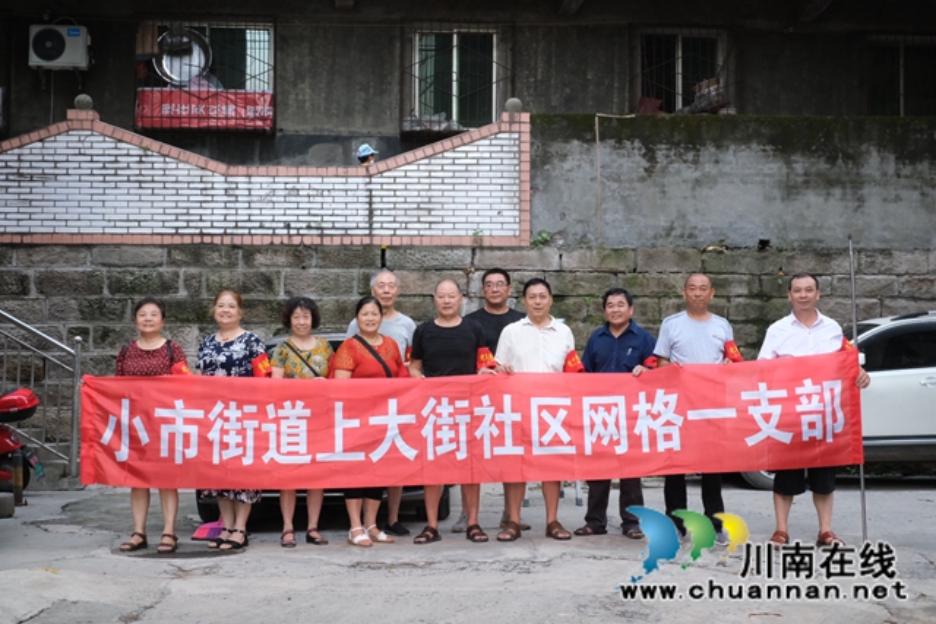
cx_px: 468
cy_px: 312
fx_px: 1378
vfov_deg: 25.5
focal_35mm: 53
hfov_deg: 37.5
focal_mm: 35
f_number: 14
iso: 5000
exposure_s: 1/340
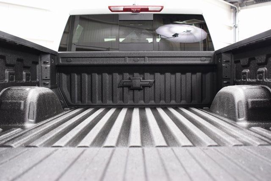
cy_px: 90
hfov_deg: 53.1
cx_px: 136
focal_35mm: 36
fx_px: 271
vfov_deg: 36.9
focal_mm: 24
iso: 1600
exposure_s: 1/50
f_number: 2.8
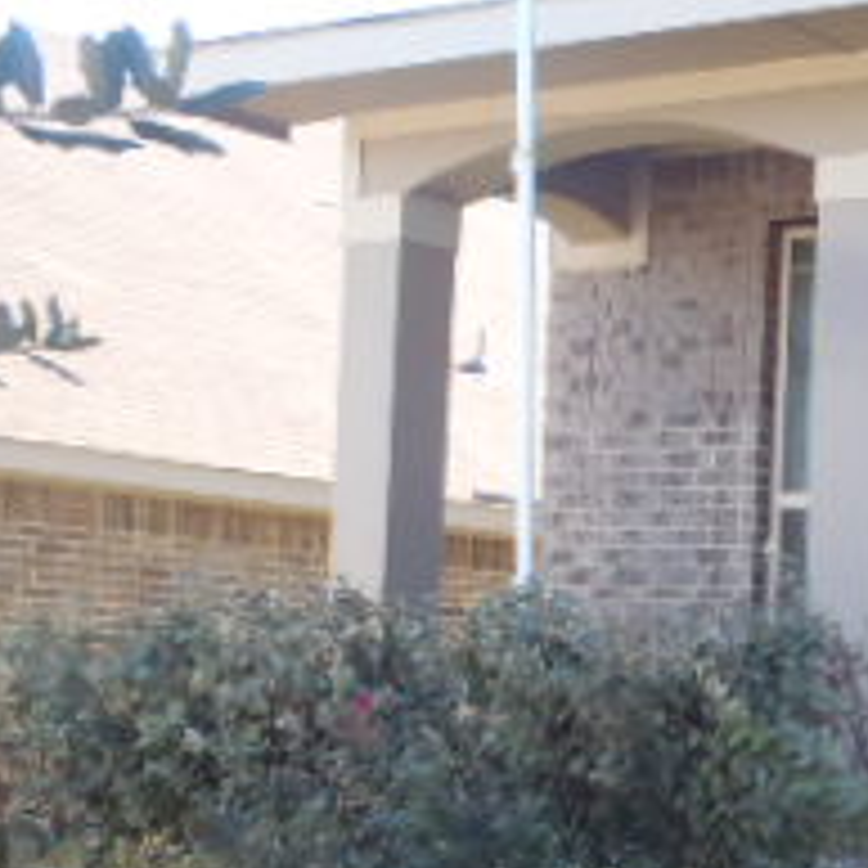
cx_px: 1201
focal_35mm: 82
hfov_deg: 19.2
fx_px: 2326
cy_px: 643
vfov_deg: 21.0
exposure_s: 1/250
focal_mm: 5
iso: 320
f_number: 3.9
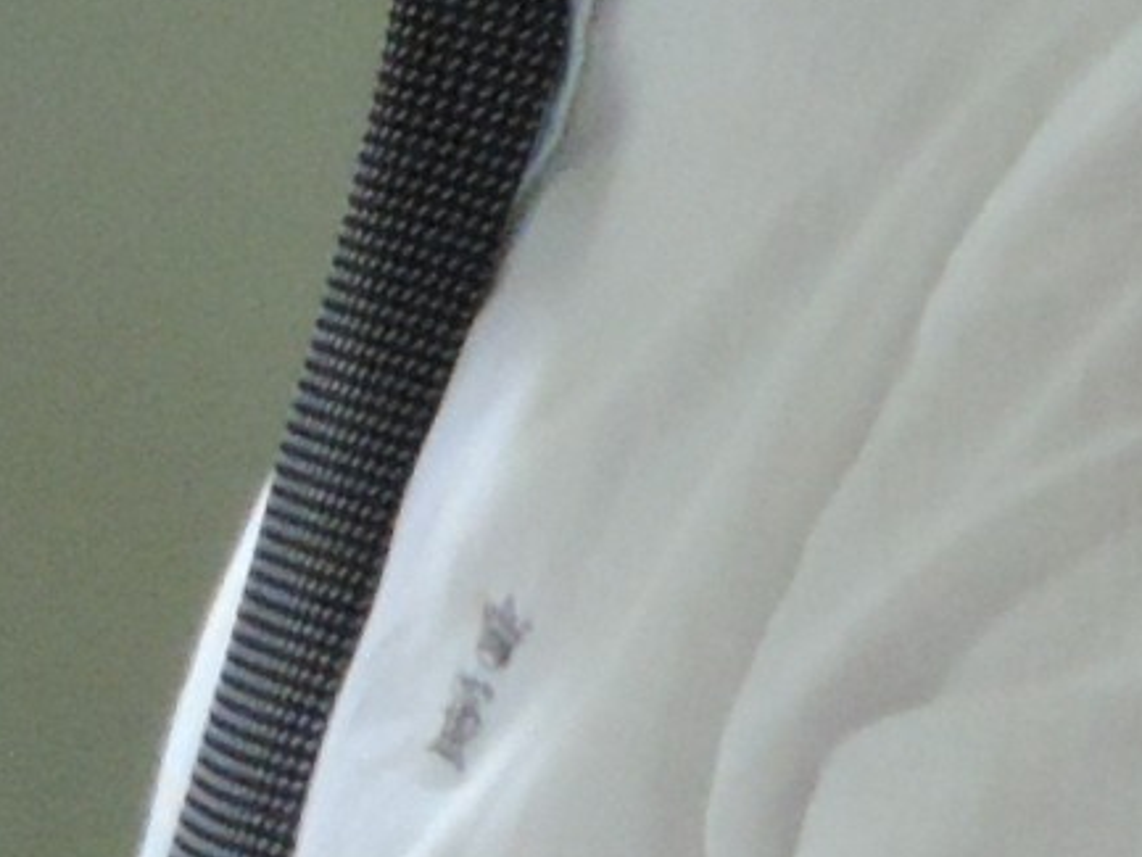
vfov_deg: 0.9
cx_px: -92
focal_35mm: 1696
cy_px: 298
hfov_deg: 1.2
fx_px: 55967
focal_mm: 40.1
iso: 800
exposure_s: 1/13
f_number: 4.6
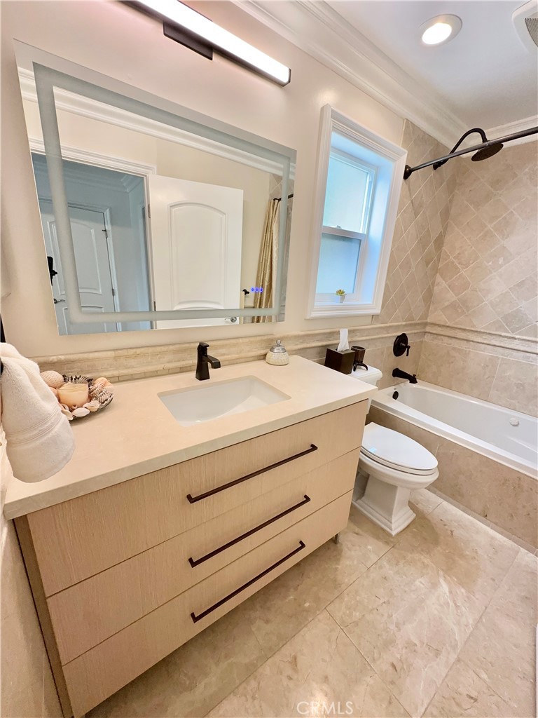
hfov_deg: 85.7
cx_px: 269
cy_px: 359
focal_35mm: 14
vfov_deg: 102.1
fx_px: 290
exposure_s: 1/120
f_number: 2.2
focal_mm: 2.22
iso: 80
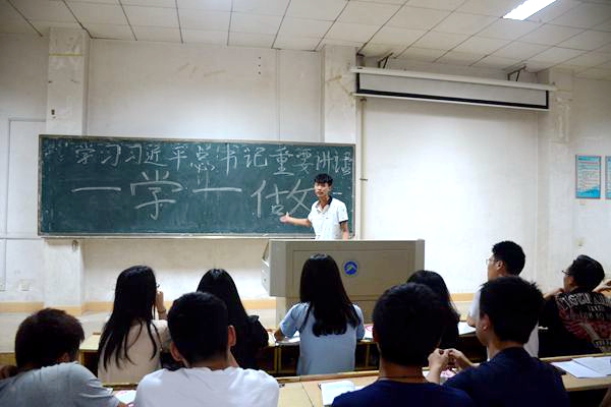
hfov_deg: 67.4
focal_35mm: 27
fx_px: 458
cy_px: 204
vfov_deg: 47.9
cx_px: 306
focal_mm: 18
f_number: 3.5
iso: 800
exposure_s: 1/25
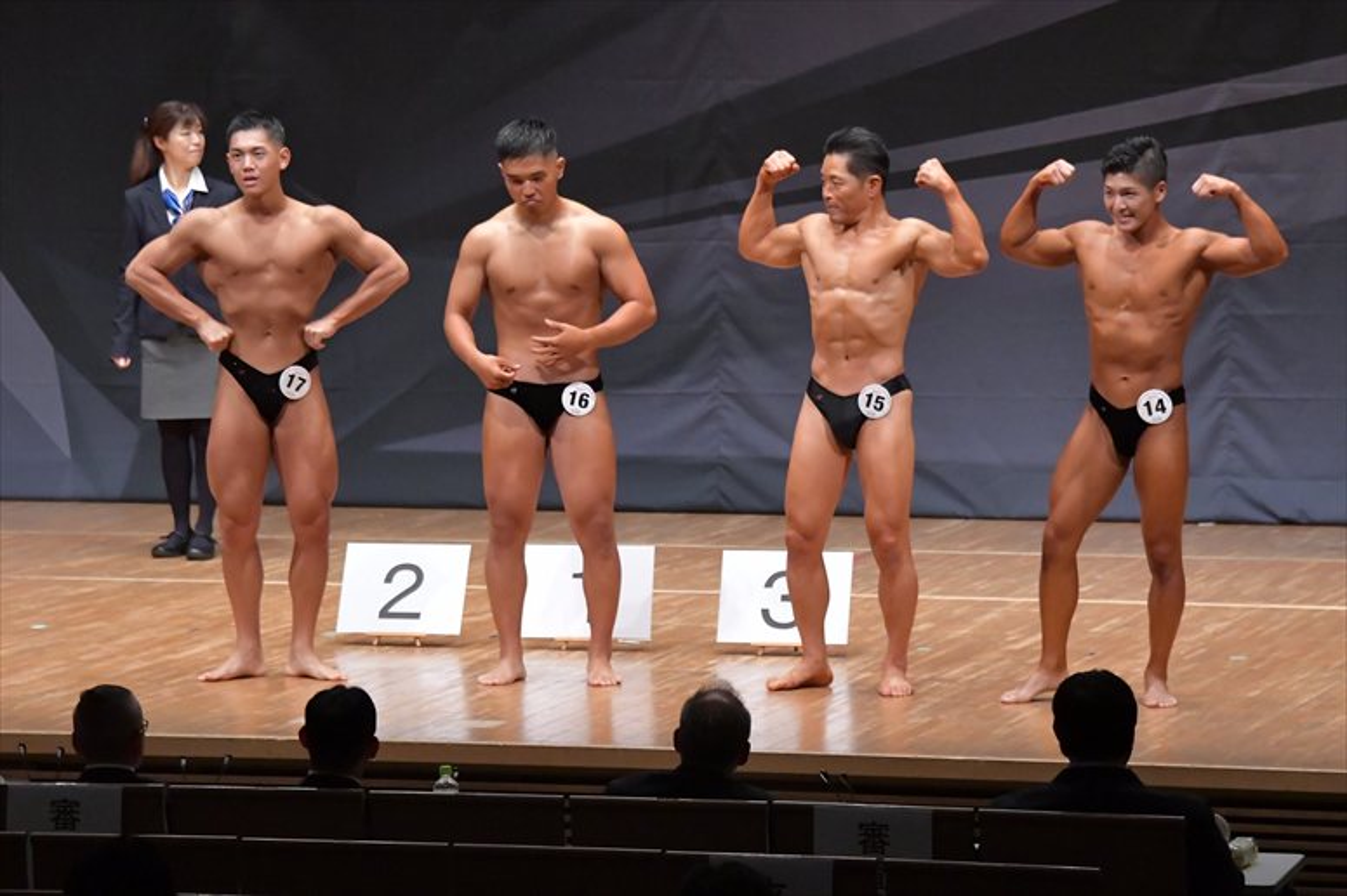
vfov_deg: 7.3
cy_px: 448
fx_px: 6994
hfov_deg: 11.0
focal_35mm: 187
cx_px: 674
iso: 8000
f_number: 5.6
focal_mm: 125
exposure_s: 1/400
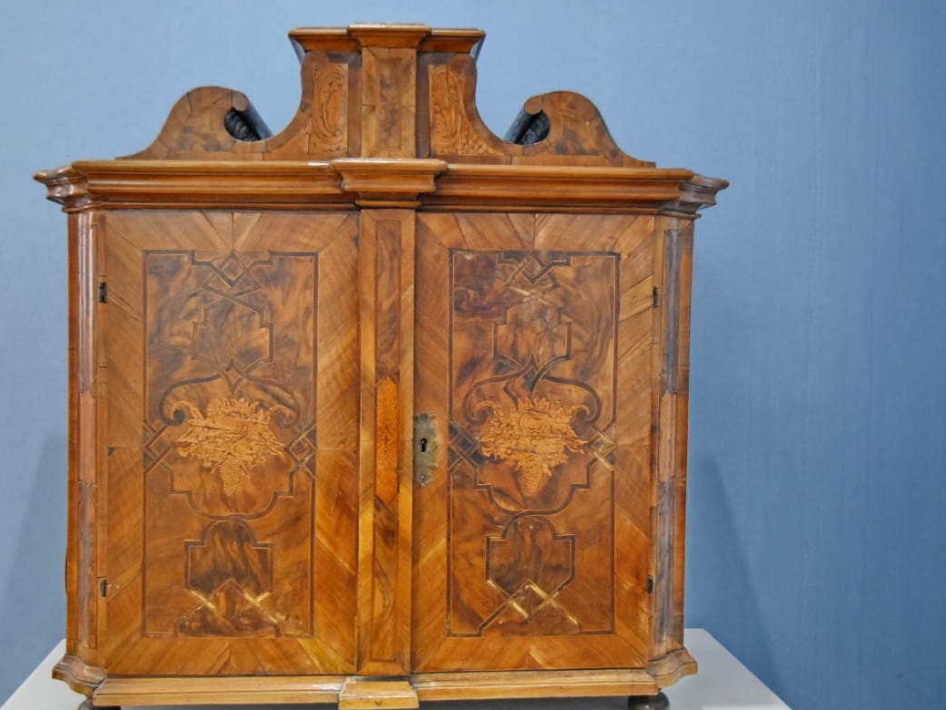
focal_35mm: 40
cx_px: 422
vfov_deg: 36.0
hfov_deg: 46.7
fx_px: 1093
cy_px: 356
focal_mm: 24
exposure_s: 1/40
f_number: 4
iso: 1800
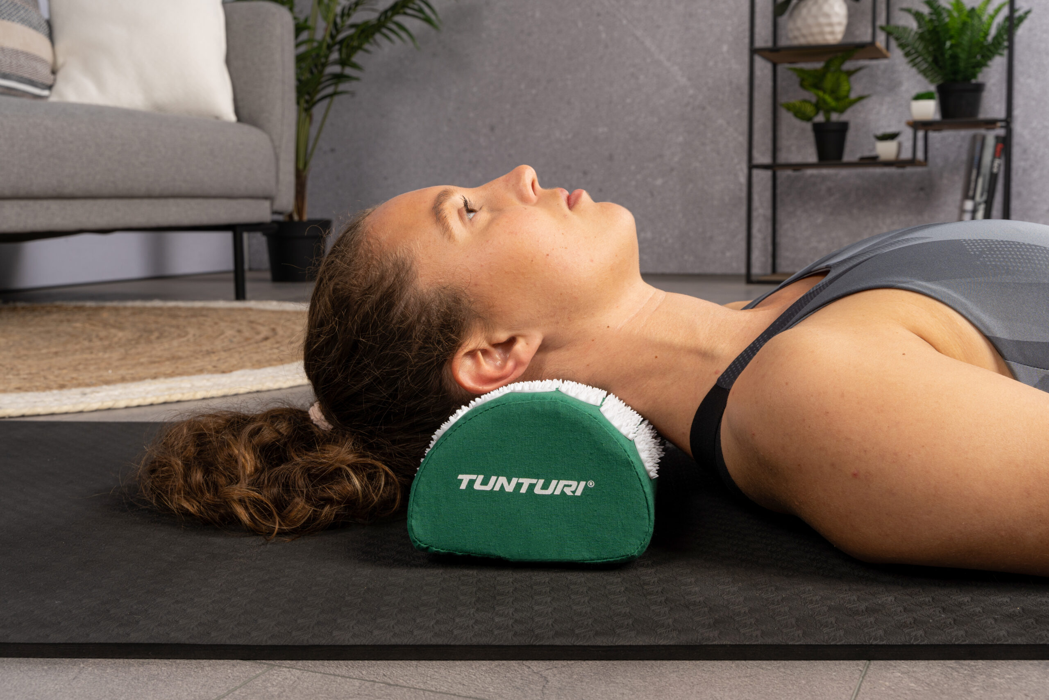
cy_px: 350
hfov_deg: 46.4
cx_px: 524
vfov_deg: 31.9
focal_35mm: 42
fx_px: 1224
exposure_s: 1/200
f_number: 11
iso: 200
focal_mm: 42
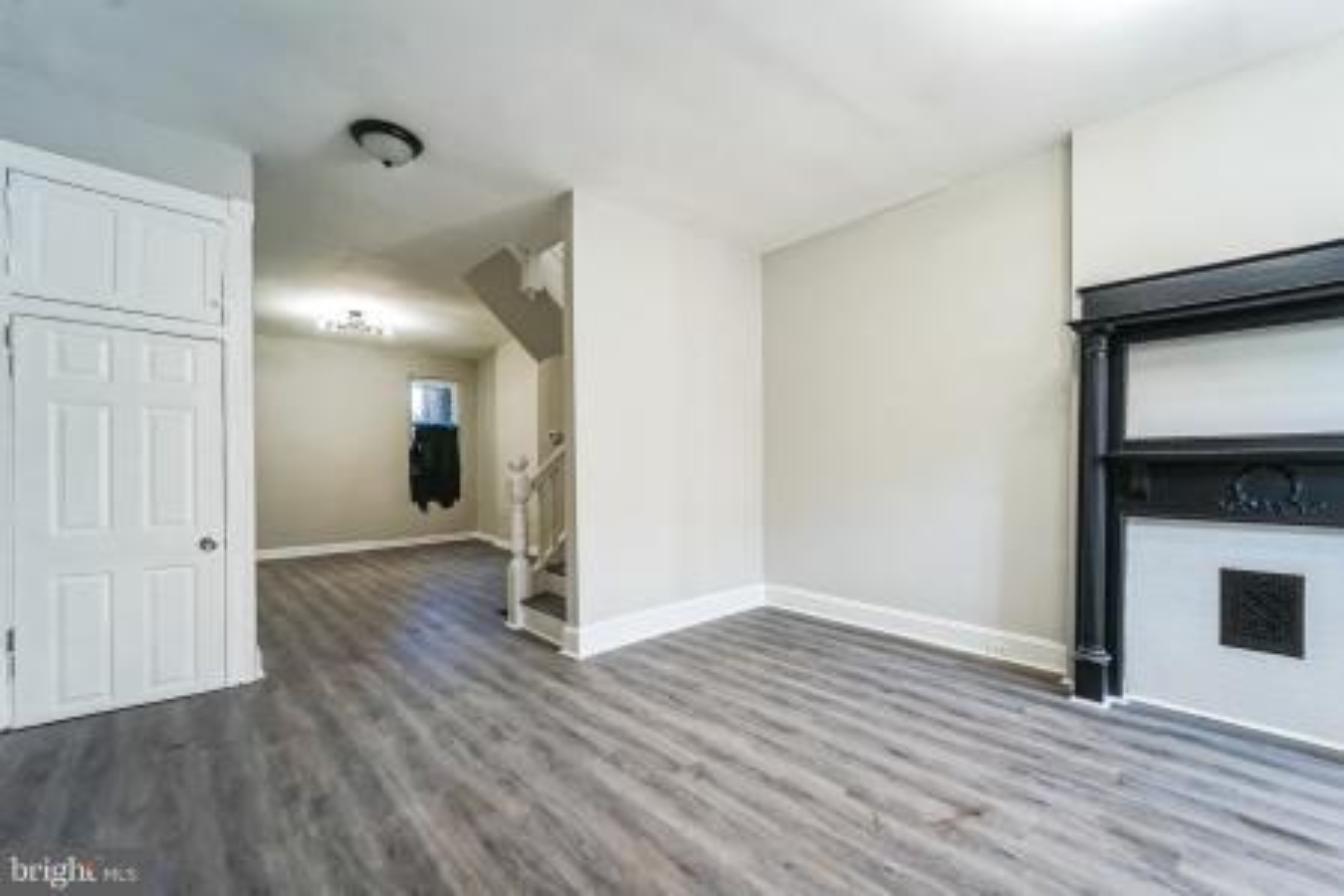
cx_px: 672
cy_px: 448
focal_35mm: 14
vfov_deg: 81.2
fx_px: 523
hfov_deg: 104.3
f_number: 5.6
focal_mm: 14
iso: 800
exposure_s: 1/60
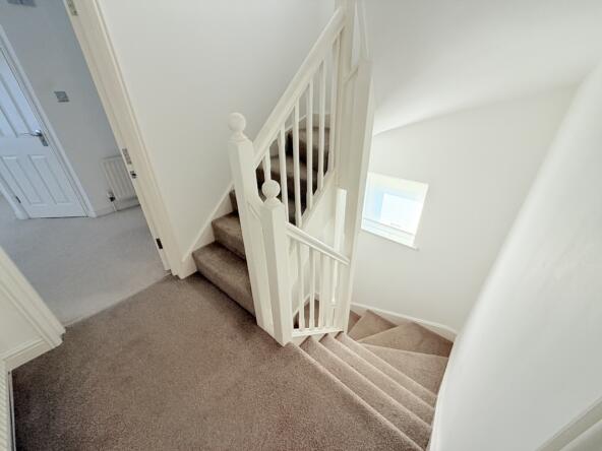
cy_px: 226
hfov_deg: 102.1
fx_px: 243
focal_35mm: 14
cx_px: 301
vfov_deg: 85.7
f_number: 2.2
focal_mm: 2.22
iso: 160
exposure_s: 1/99
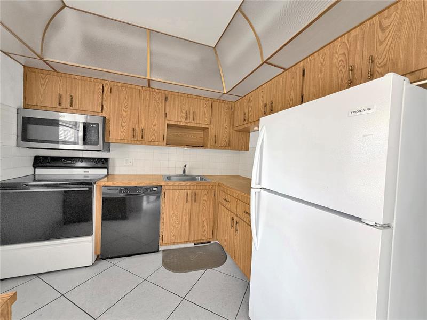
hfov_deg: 102.1
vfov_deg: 85.7
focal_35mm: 14
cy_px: 160
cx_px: 214
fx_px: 173
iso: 200
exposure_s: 1/120
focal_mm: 2.22
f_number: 2.2
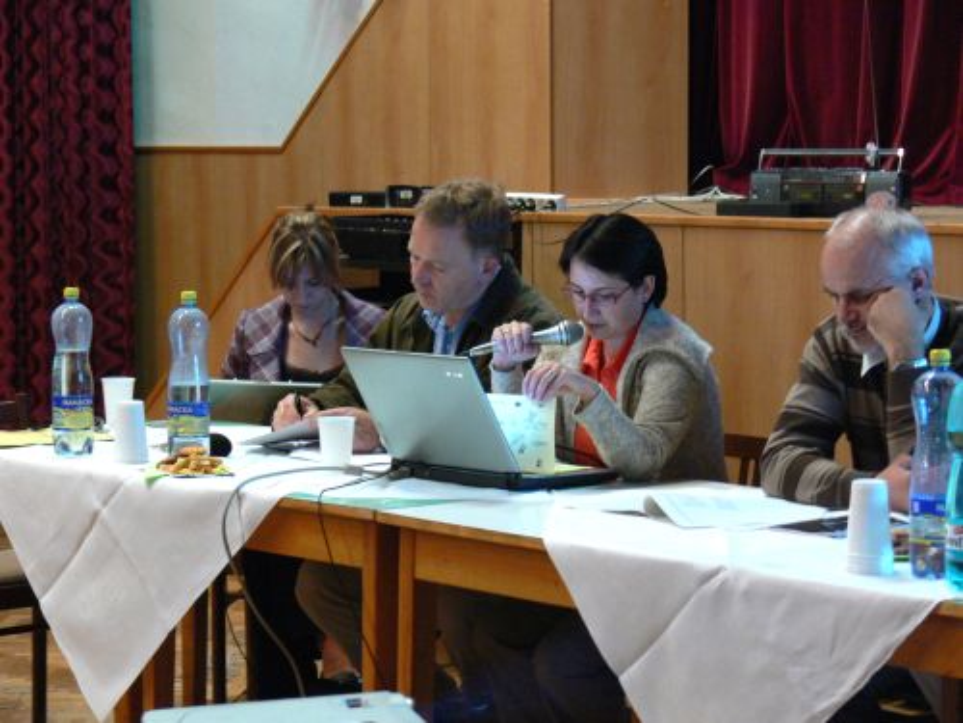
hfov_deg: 19.3
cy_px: 362
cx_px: 482
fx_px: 2838
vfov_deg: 14.5
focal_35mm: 102
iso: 200
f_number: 3.2
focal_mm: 21.5
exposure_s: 1/4
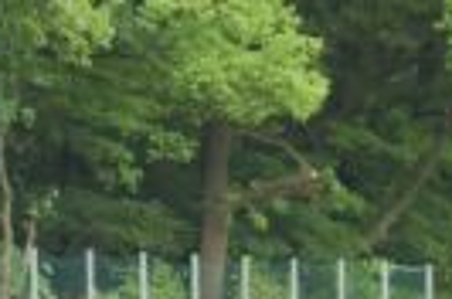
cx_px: -90
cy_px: 347
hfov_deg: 4.9
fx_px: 5236
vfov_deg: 3.3
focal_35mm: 418
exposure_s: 1/500
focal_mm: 82
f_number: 4
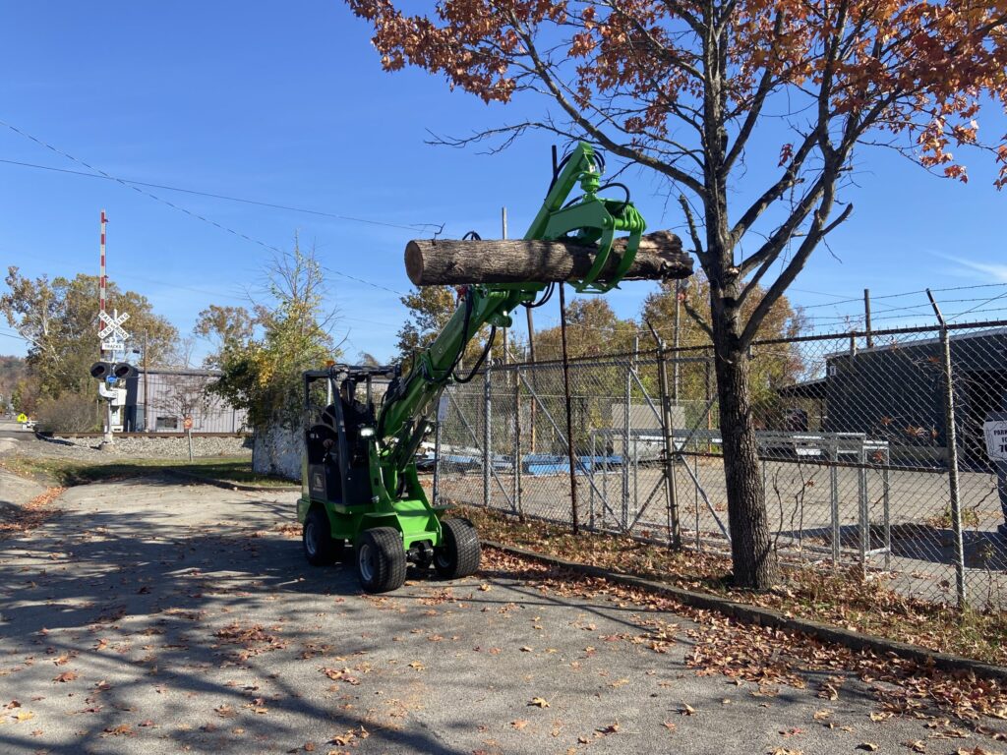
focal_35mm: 26
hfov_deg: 67.3
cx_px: 504
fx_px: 756
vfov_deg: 53.1
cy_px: 378
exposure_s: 1/1754
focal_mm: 4.25
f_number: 1.8
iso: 32
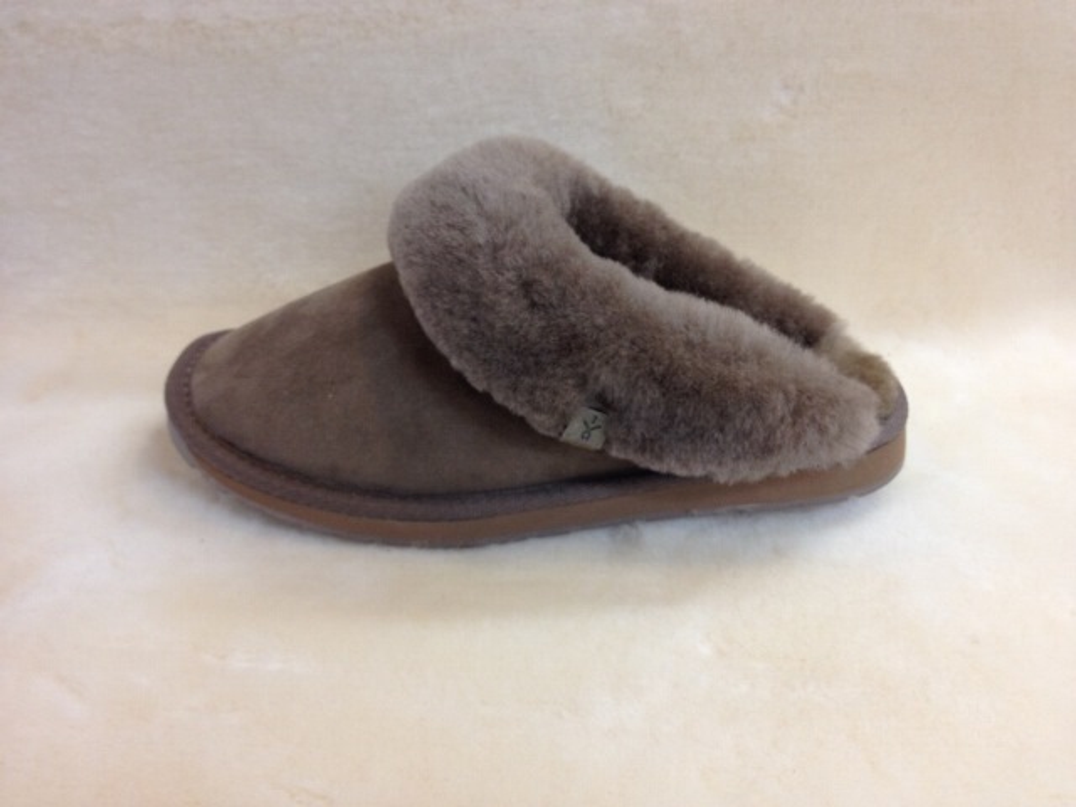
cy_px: 404
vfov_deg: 40.7
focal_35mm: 35
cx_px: 538
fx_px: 1088
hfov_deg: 52.6
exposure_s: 1/20
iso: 80
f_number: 2.4
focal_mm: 4.28
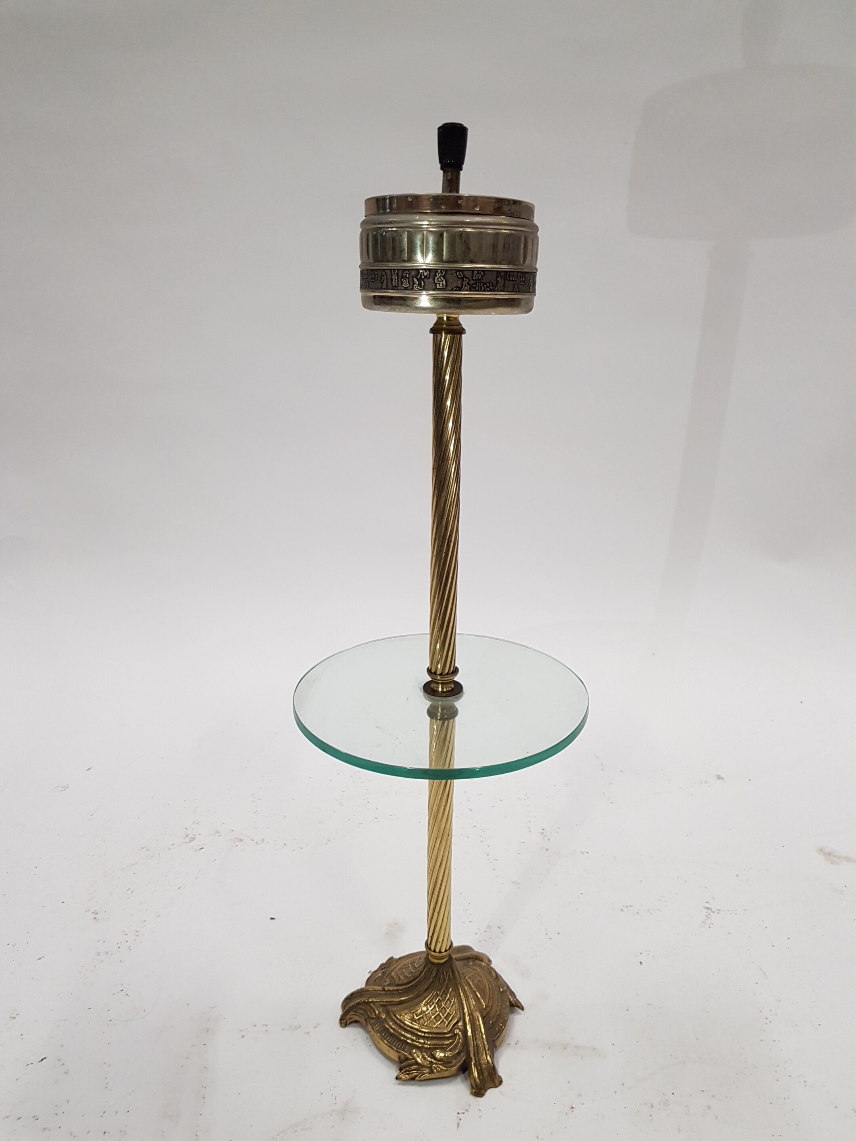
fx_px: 857
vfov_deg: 67.3
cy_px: 570
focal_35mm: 26
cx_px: 428
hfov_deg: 53.1
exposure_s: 1/50
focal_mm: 4.2
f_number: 1.7
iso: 125
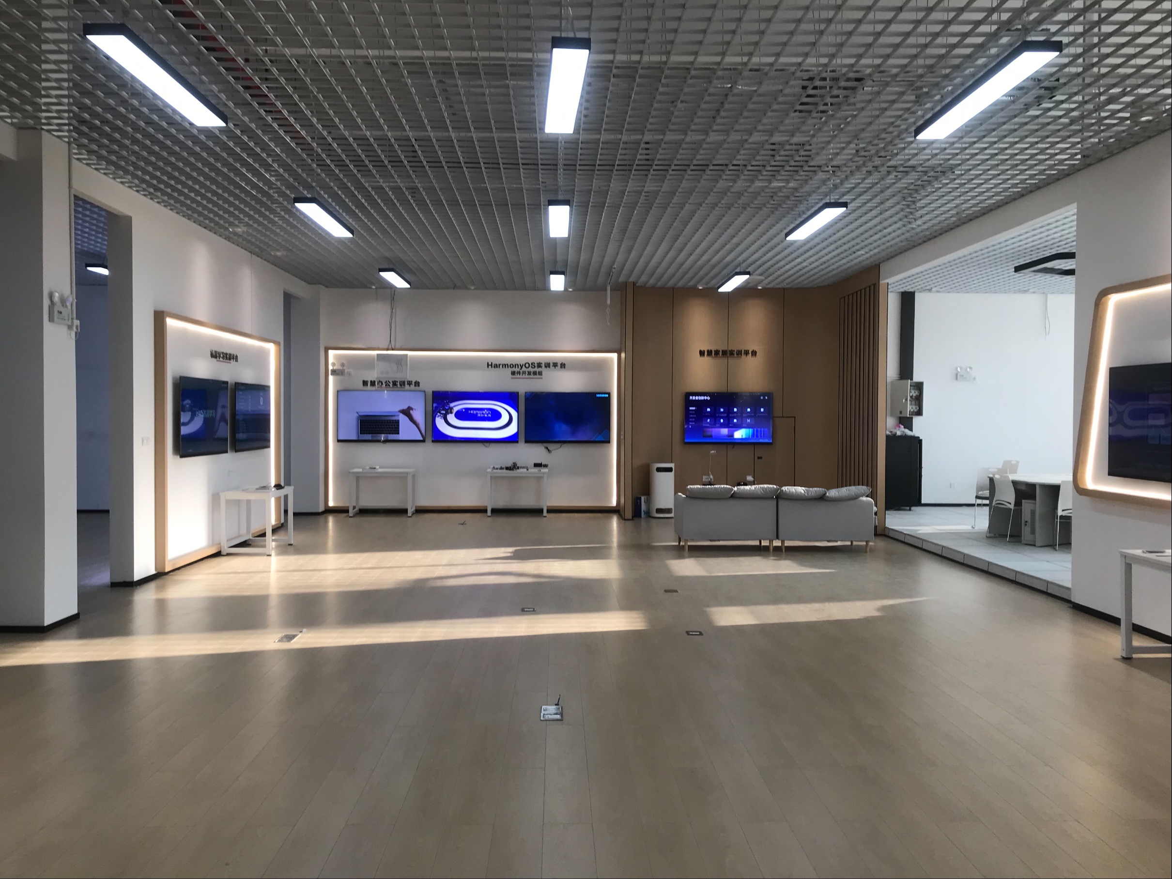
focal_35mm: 28
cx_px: 586
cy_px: 440
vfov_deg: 49.7
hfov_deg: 63.4
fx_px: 948
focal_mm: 3.99
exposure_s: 1/50
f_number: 1.8
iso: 20
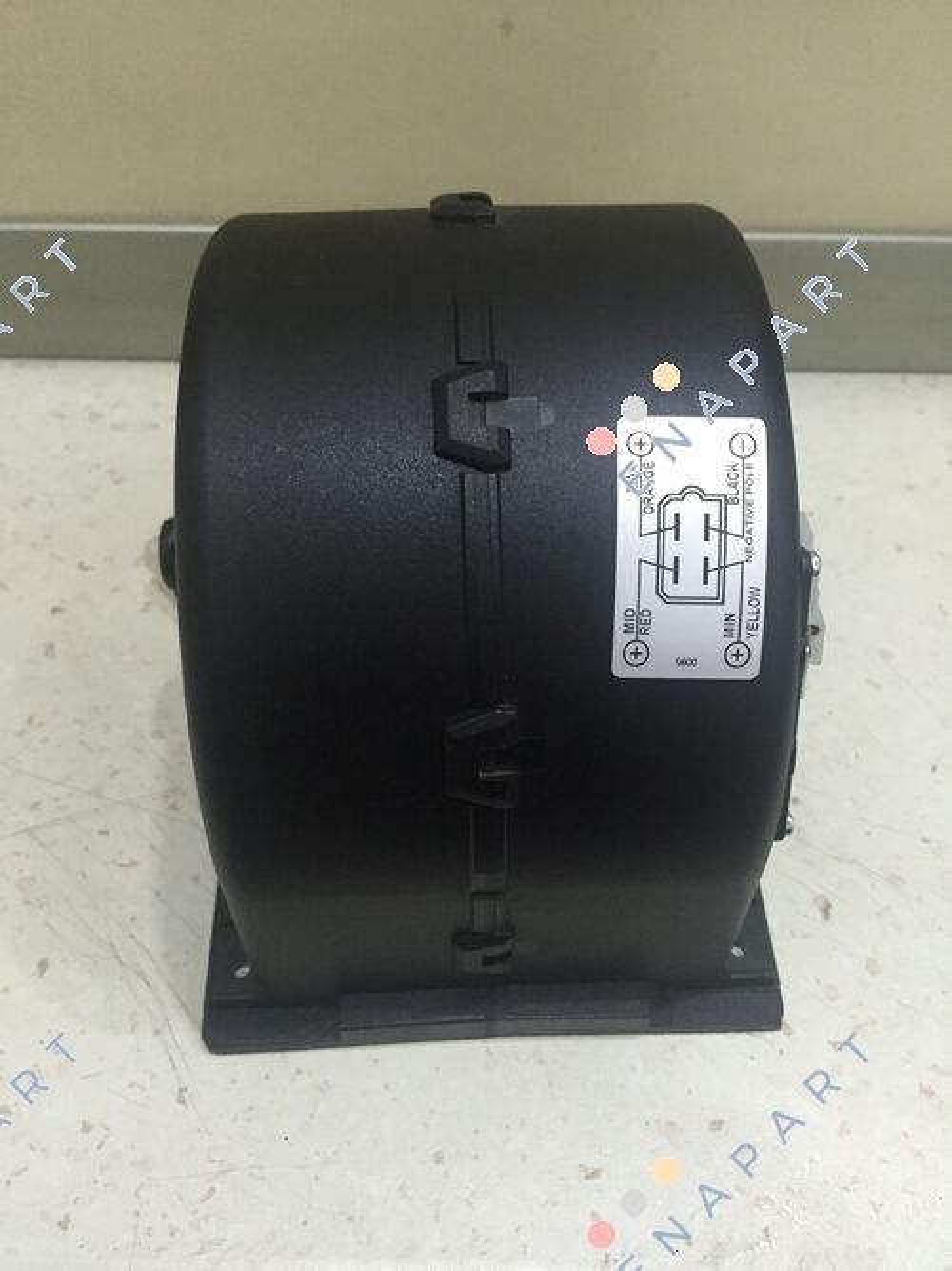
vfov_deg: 61.7
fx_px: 1064
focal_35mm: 29
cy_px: 636
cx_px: 476
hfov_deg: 48.2
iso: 200
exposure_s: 1/33
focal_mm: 4.15
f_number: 2.2
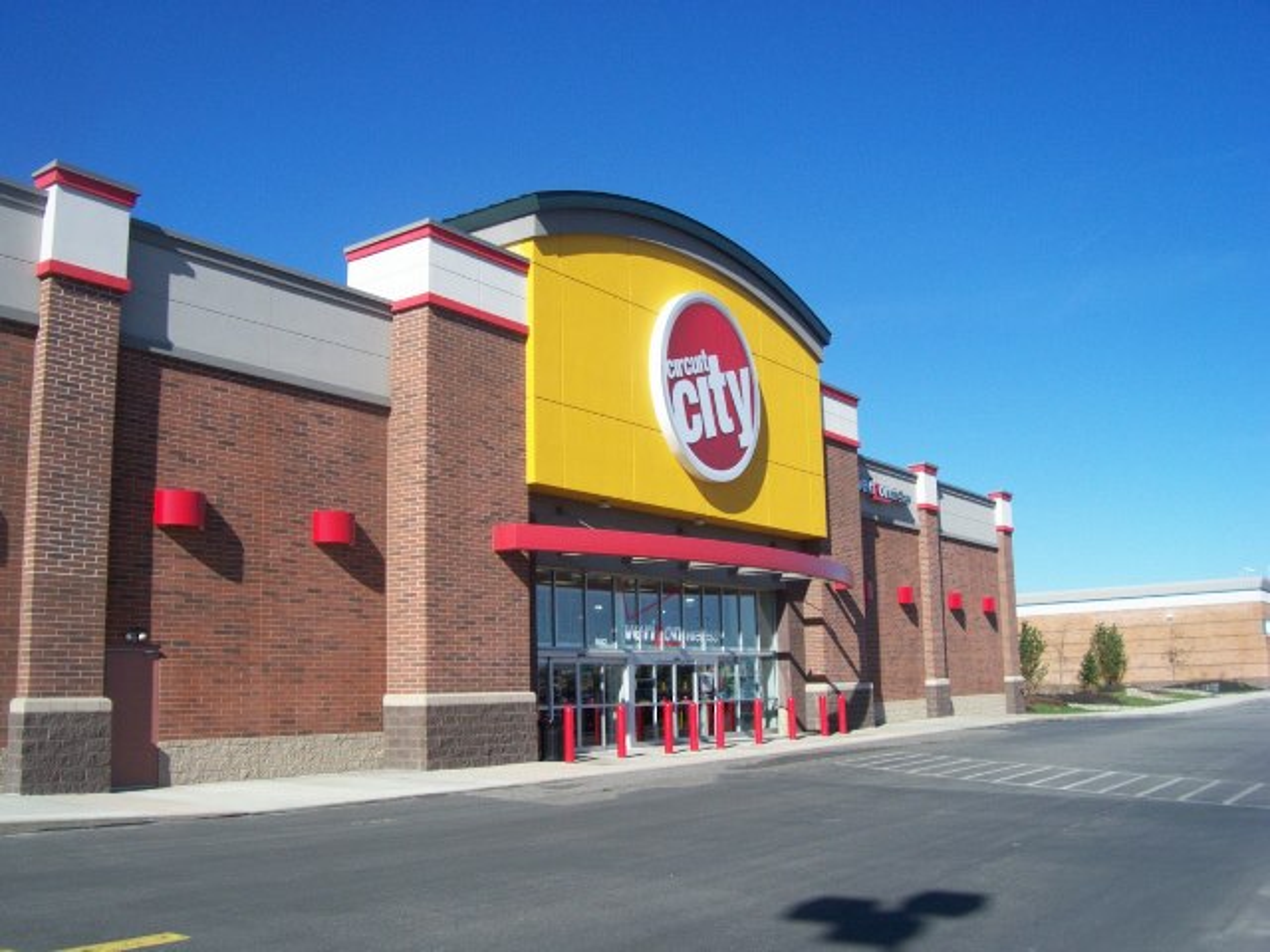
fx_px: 1247
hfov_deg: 54.0
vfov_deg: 41.8
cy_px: 476
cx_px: 635
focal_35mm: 34
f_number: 5.1
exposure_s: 1/447
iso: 80
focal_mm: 5.6
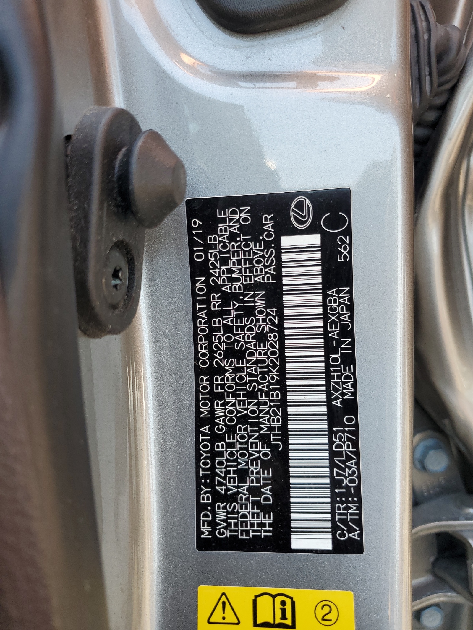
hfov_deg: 53.1
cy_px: 315
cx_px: 236
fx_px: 474
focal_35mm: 26
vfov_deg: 67.3
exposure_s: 1/233
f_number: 1.5
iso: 50
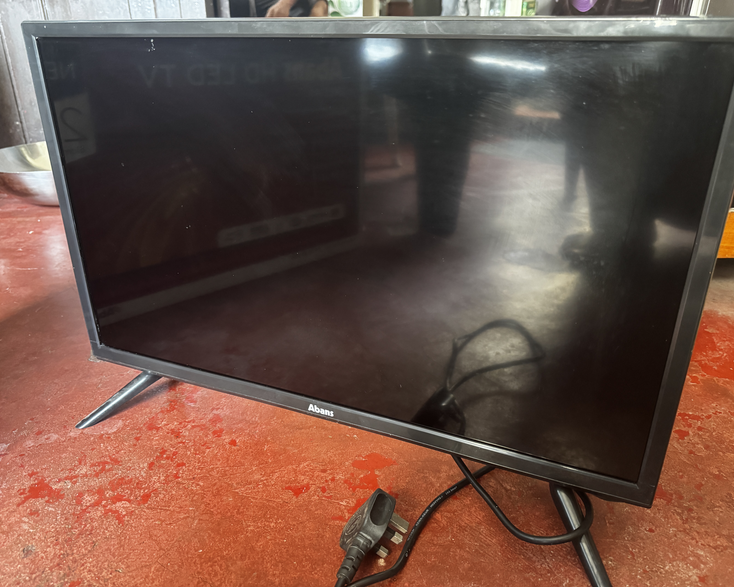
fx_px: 543
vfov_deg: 56.8
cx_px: 389
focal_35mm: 25
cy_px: 294
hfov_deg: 68.0
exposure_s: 1/40
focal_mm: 6.76
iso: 1000
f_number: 1.78
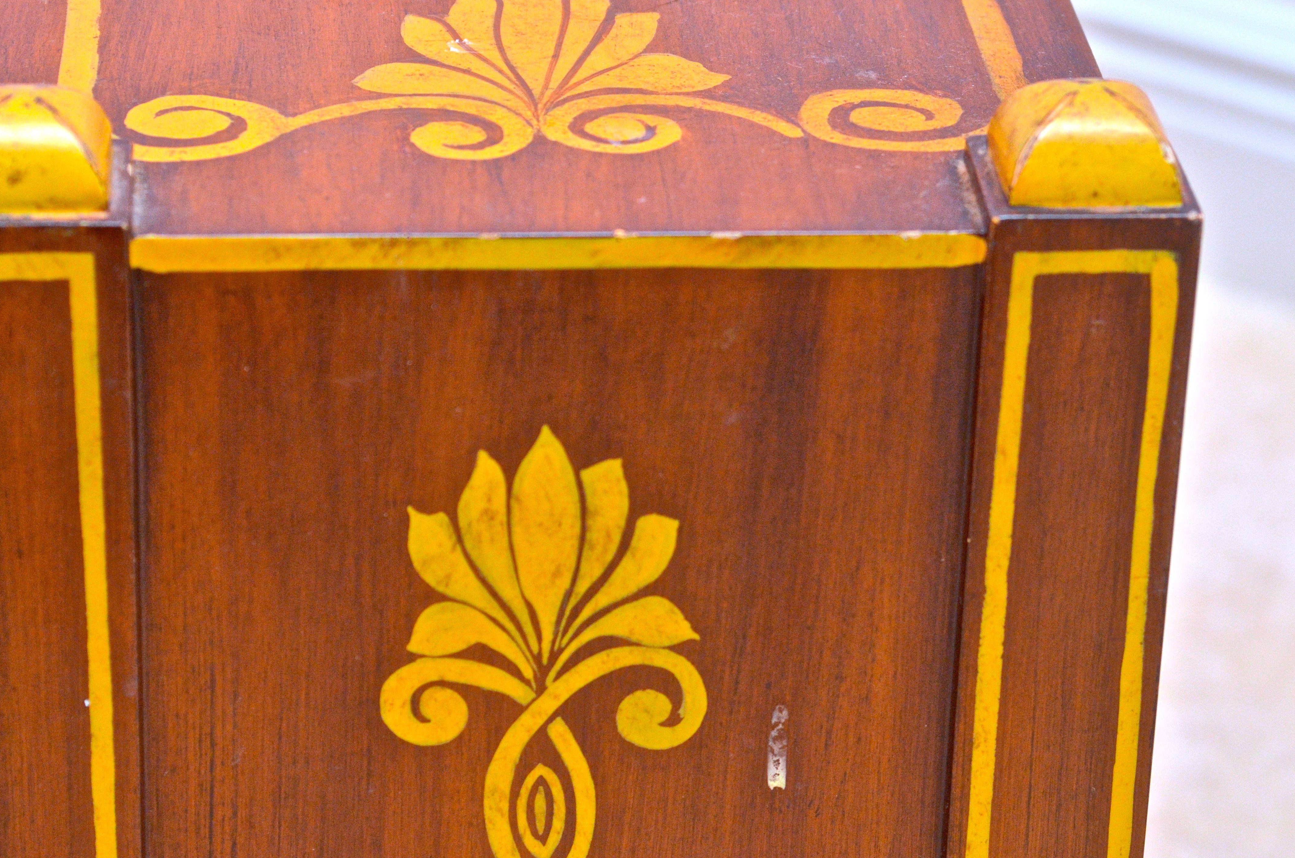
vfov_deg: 11.2
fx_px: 4380
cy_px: 431
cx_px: 554
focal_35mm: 122
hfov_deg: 16.8
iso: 800
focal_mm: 70
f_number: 5
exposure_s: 1/100
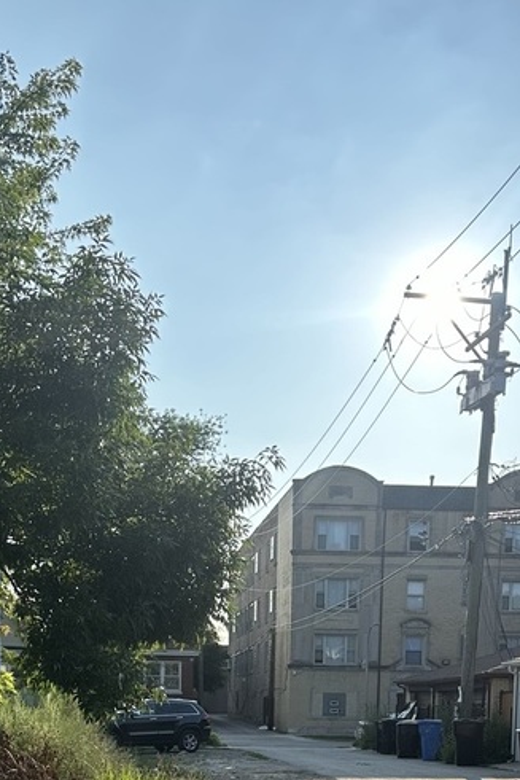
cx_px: 210
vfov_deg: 32.8
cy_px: 809
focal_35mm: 55
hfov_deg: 24.6
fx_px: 1191
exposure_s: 1/2967
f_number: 1.78
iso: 80
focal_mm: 6.86
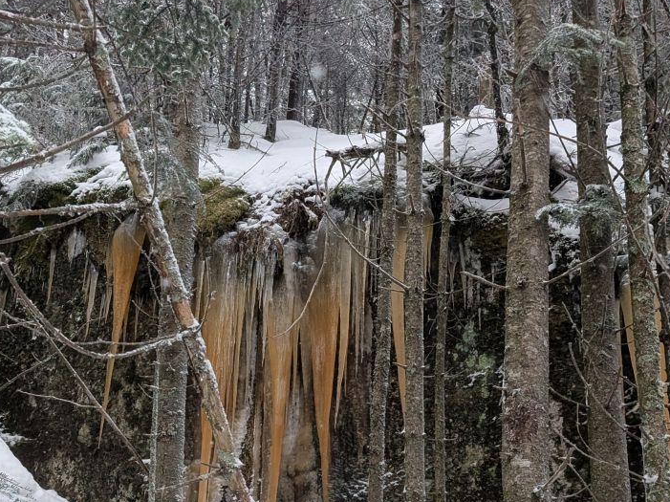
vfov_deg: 37.7
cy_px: 373
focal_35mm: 37
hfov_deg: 50.1
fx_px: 716
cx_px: 313
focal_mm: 4.53
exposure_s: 1/1527
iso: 1492
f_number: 1.7
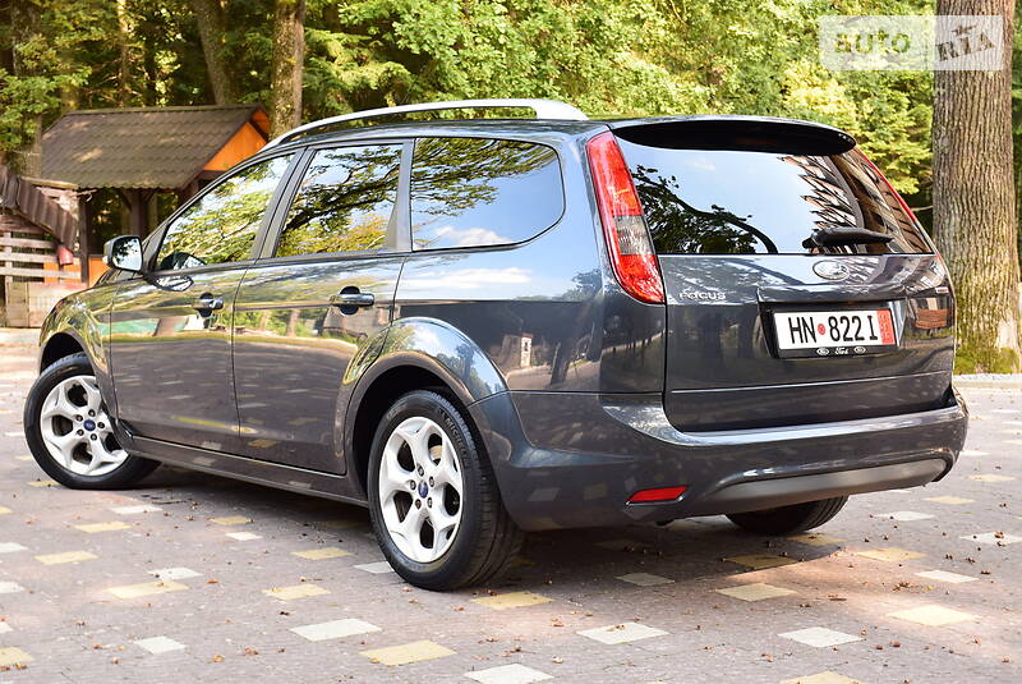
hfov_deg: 38.8
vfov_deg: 26.5
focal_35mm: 51
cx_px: 511
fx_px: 1449
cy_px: 342
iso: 400
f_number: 7.1
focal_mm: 34
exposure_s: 1/40
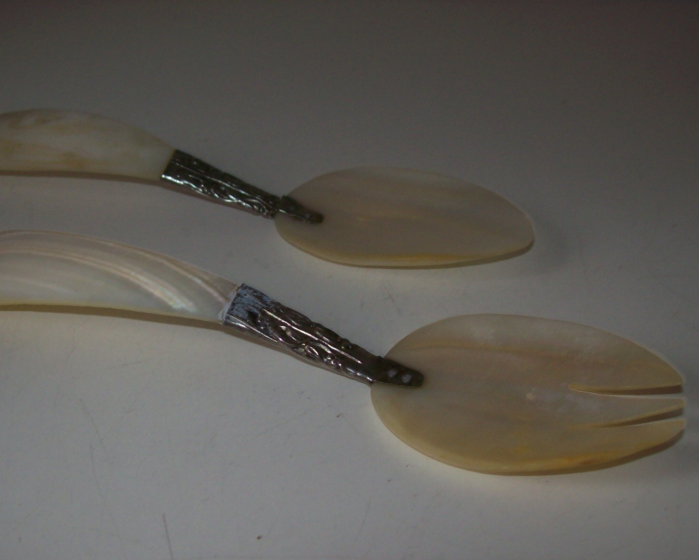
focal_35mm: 46
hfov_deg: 40.0
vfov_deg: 32.7
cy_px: 313
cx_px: 258
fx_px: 952
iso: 80
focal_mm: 6
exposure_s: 1/64
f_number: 2.7
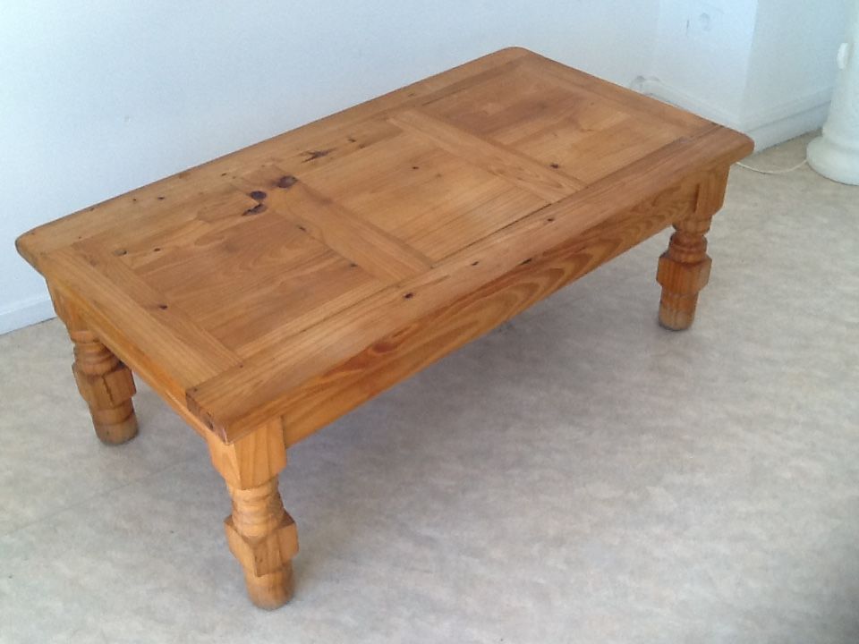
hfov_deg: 42.9
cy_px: 322
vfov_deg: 32.9
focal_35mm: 44
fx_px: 1092
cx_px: 430
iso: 50
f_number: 2.4
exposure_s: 1/120
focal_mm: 2.03
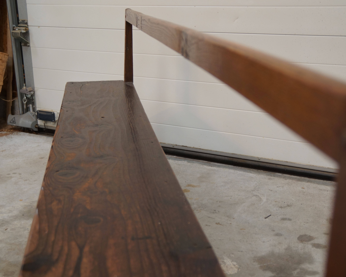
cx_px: 195
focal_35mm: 51
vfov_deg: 29.7
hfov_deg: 36.6
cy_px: 139
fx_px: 522
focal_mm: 30
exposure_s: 1/60
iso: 400
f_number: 4
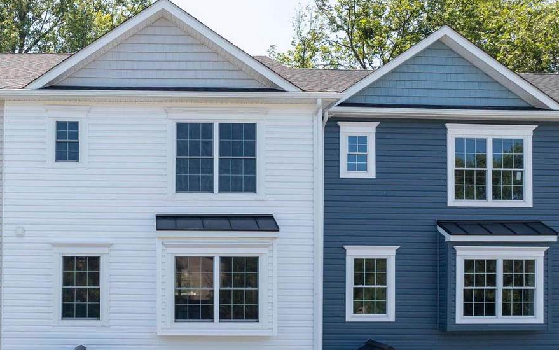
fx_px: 564
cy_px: 272
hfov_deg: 51.0
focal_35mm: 37
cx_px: 157
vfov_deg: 33.6
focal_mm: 12.29
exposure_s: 1/1000
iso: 150
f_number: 2.8
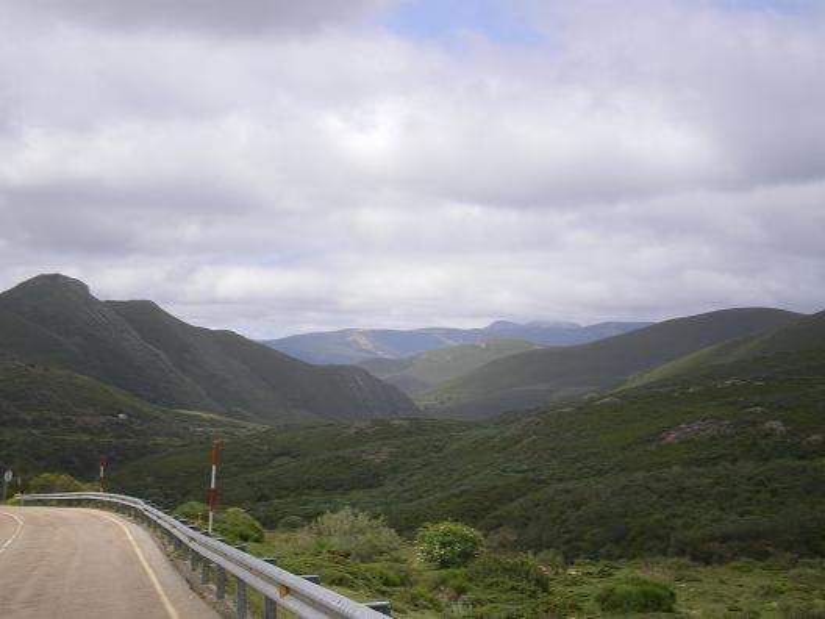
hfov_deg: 24.1
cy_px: 310
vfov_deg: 18.2
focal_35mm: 81
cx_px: 412
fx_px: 1930
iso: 64
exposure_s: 1/160
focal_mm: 13.3
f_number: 6.9
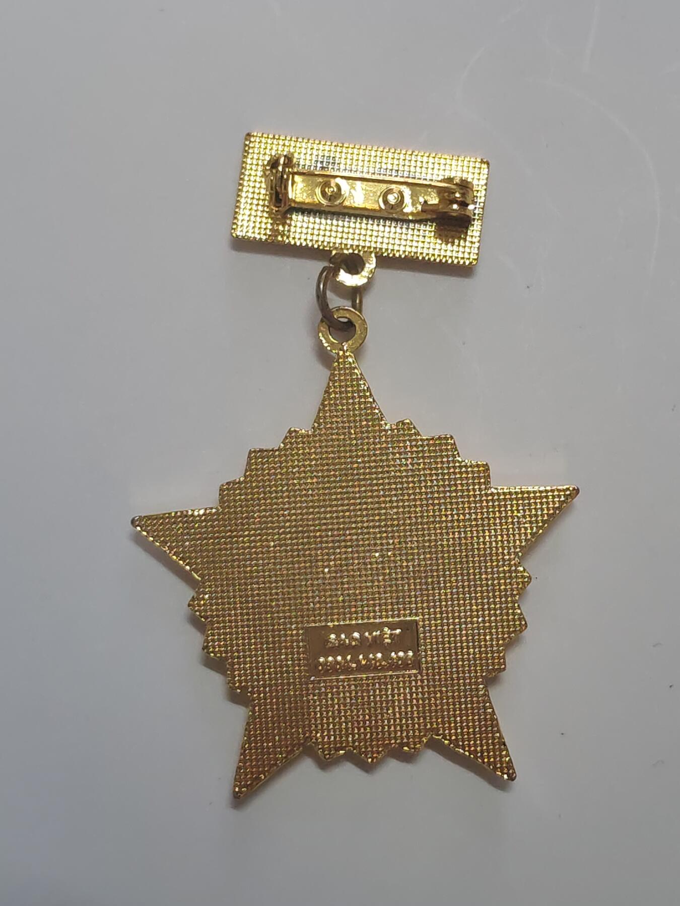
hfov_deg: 21.6
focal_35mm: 68
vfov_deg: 28.6
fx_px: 1781
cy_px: 453
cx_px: 340
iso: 640
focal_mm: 5.52
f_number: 1.95
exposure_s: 1/50
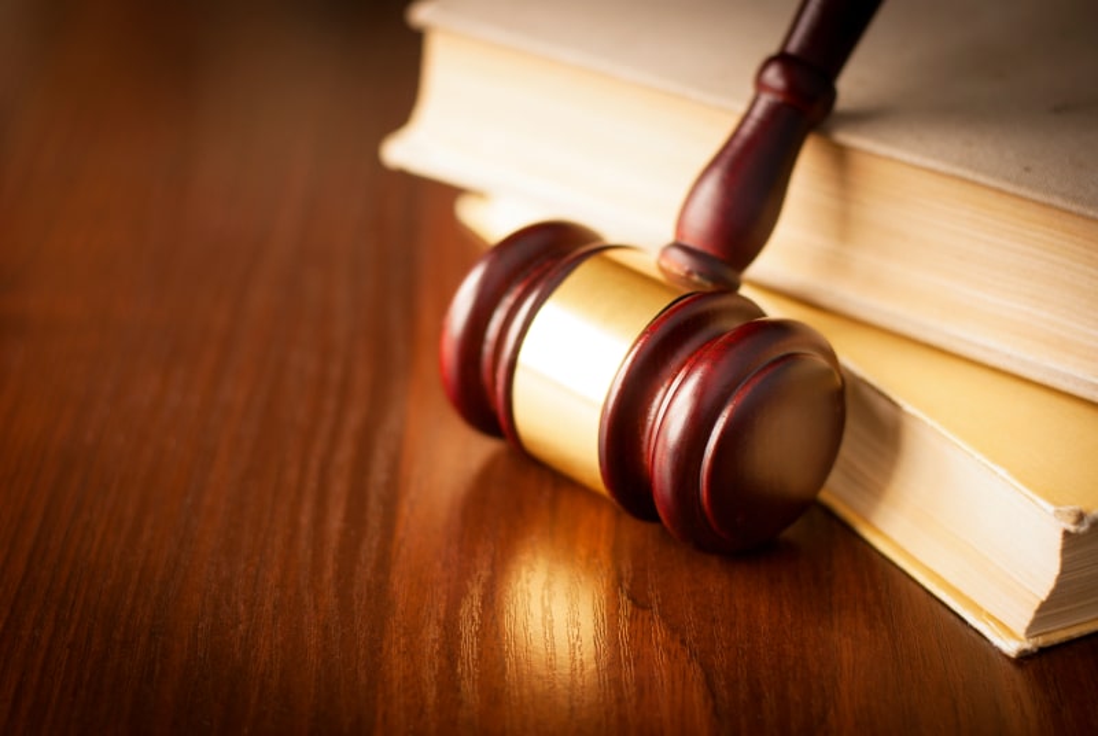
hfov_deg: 27.0
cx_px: 549
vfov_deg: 18.2
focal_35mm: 75
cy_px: 368
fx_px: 2291
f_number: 2.8
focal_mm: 50
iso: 100
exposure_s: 1/30
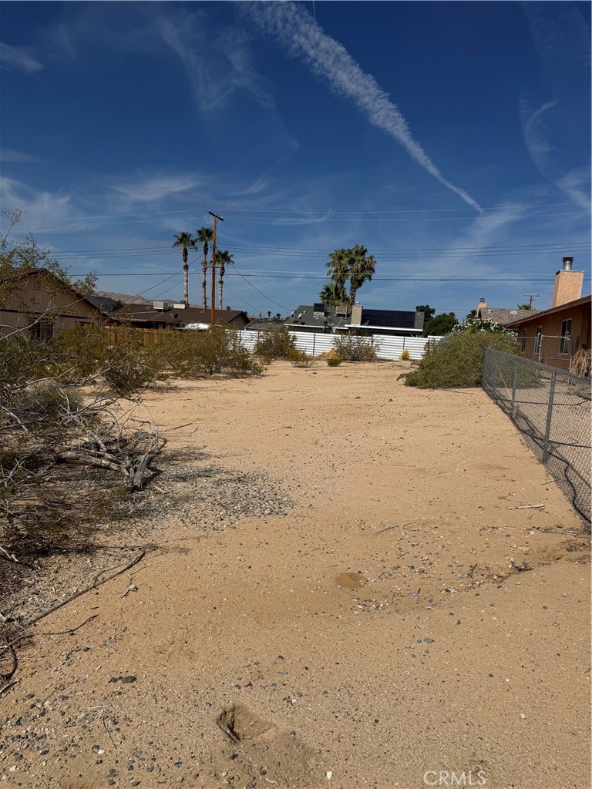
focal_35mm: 24
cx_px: 296
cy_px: 394
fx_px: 547
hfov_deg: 56.8
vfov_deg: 71.6
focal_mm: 6.76
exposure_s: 1/12346
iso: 64
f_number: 1.78
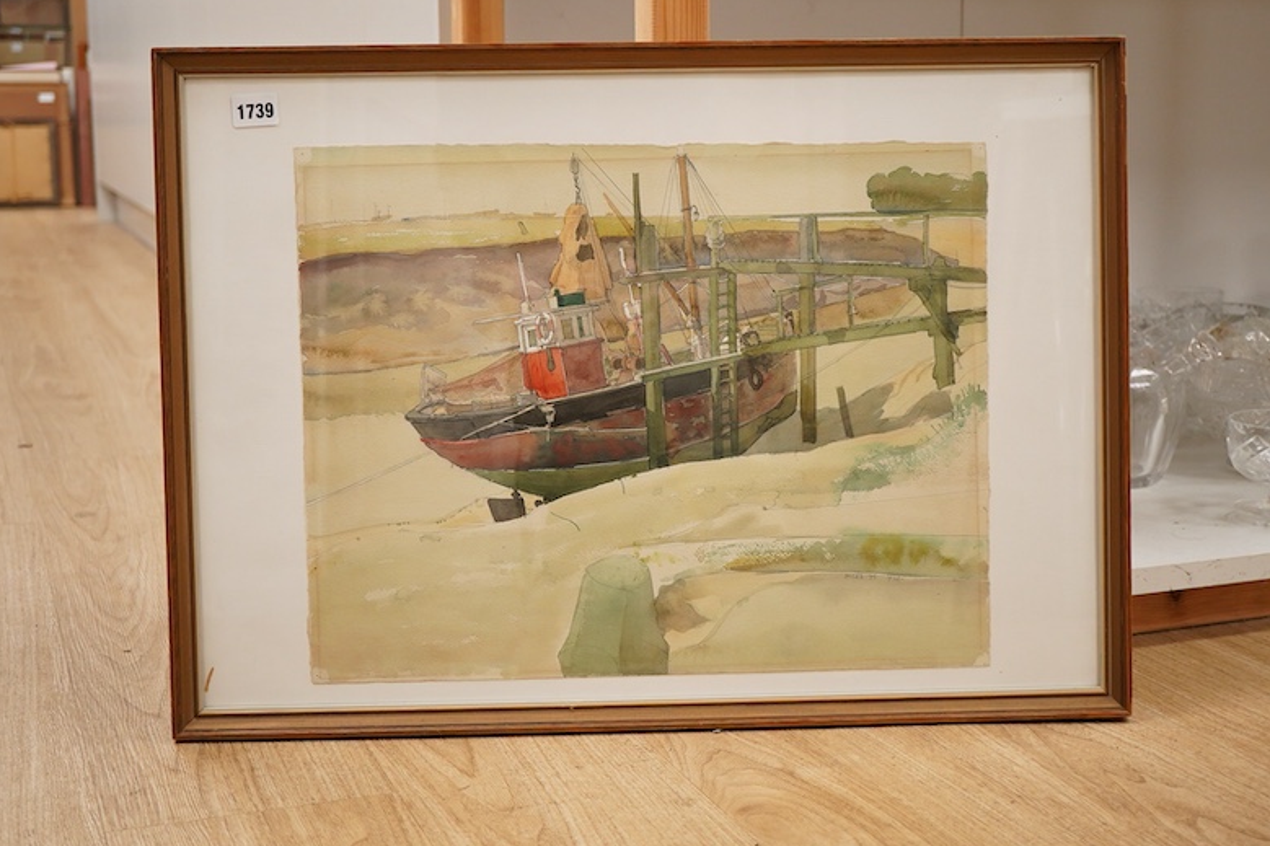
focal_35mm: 52
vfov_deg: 26.0
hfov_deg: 38.2
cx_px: 649
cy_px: 380
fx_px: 1834
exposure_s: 1/125
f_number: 5
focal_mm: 30
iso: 1250
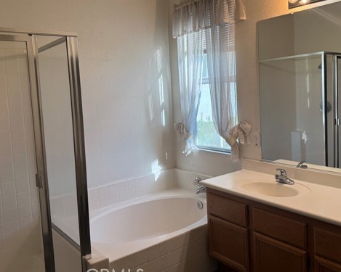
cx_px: 180
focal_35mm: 32
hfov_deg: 55.6
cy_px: 112
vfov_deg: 45.6
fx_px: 323
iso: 160
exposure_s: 1/120
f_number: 1.78
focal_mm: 6.76
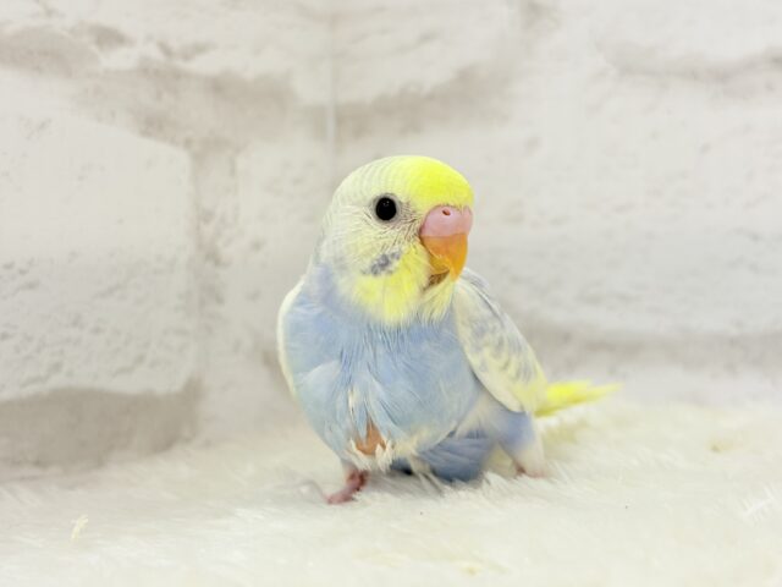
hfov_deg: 36.8
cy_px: 294
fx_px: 1175
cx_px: 391
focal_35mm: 52
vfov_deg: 28.0
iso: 40
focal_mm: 5.96
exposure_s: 1/50
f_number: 1.6
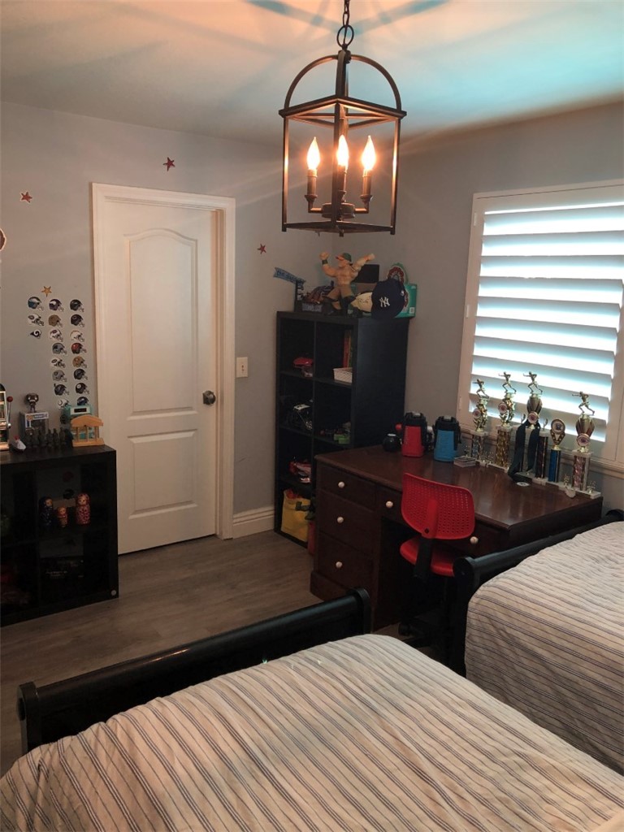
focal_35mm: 28
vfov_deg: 63.4
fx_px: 673
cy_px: 416
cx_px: 312
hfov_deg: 49.7
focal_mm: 3.99
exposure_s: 1/30
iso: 32
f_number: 1.8
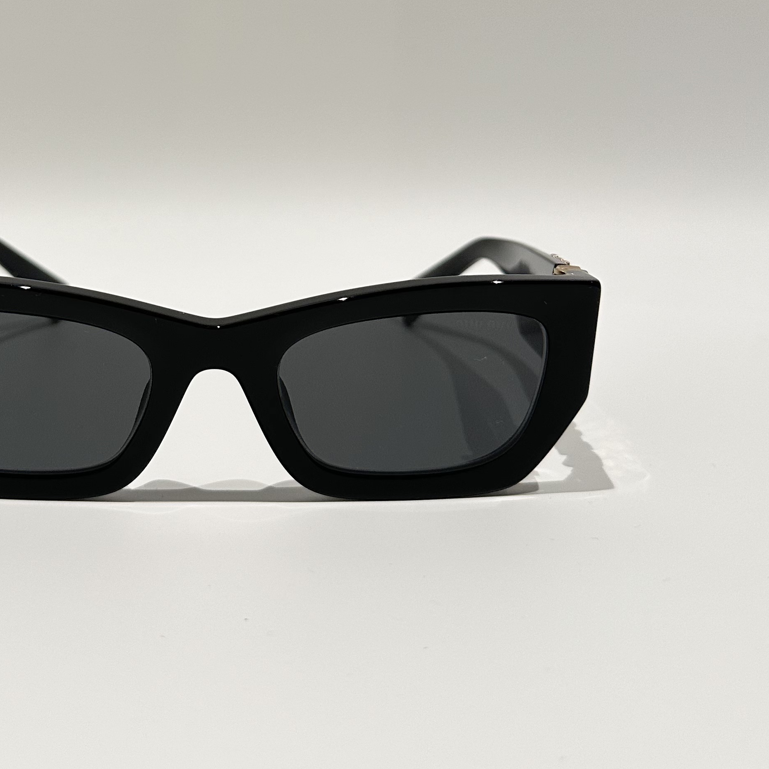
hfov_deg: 36.3
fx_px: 1156
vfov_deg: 35.4
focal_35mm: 46
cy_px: 136
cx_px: 240
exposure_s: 1/100
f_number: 1.78
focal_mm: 6.86
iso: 200
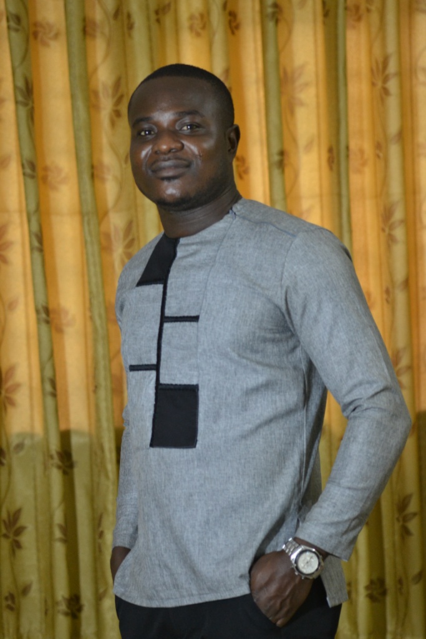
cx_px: 213
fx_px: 2528
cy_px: 320
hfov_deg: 9.6
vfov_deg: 14.4
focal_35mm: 142
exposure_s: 1/125
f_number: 4
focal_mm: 95
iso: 1250
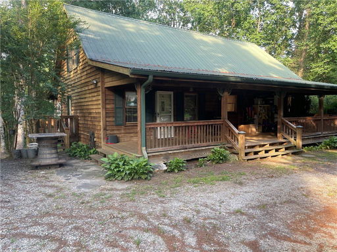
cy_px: 126
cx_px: 168
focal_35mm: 26
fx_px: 253
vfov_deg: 53.1
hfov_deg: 67.3
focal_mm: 4.2
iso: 64
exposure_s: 1/121
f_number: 1.6
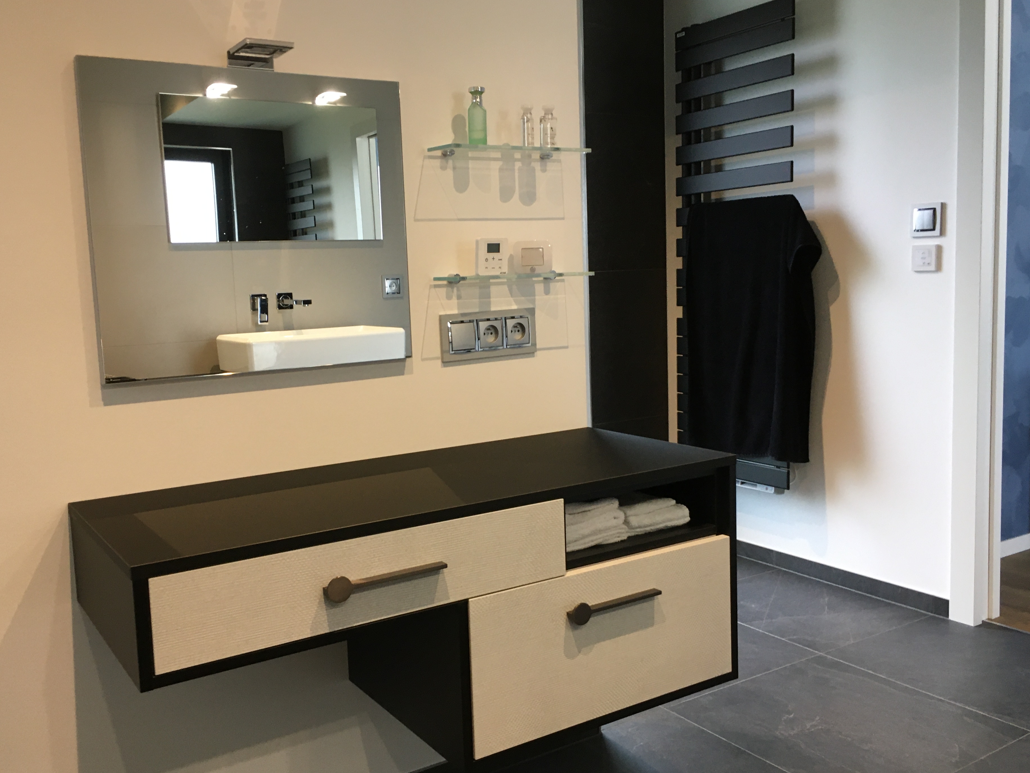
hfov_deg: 56.8
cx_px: 478
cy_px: 382
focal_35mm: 32
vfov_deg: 44.2
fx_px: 952
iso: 125
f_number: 2.2
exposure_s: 1/33
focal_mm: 4.15
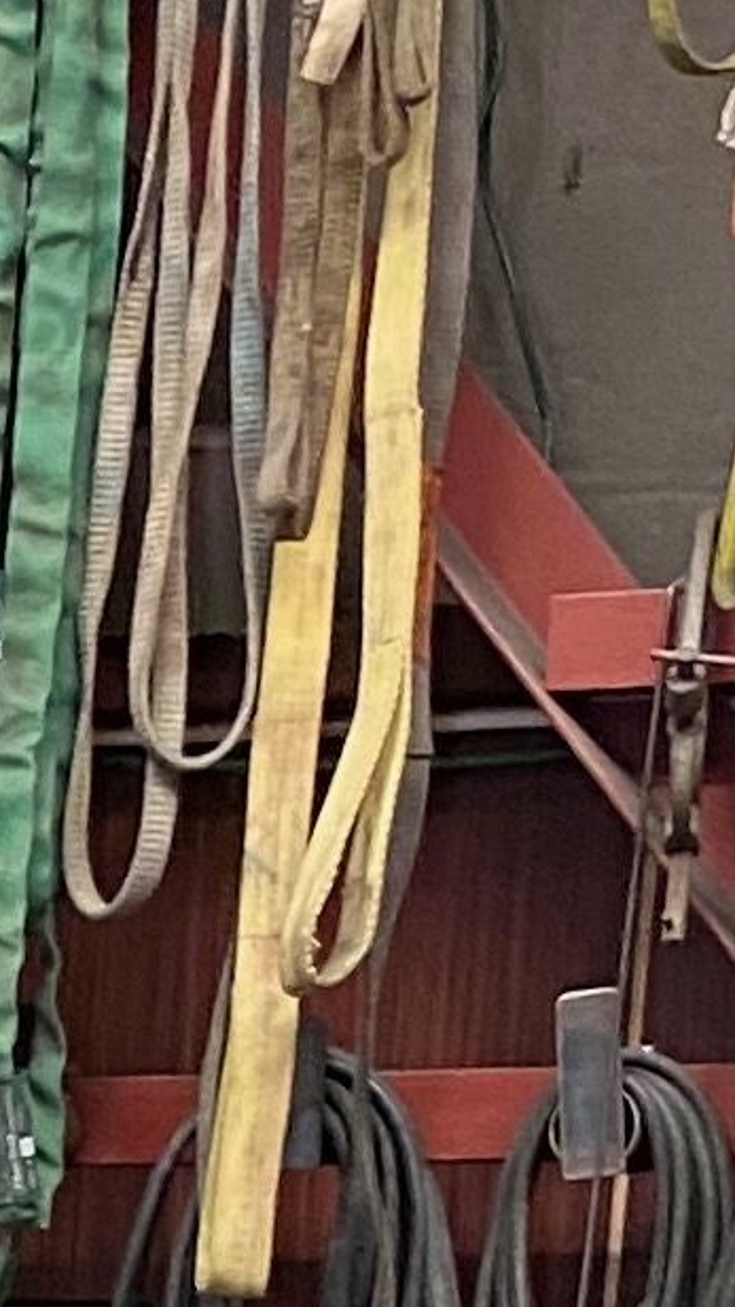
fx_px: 6411
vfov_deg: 10.3
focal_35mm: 185
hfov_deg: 5.9
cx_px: -1841
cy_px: 2968
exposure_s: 1/60
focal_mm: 4.25
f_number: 1.8
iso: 200
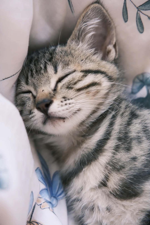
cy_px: 112
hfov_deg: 25.5
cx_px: 75
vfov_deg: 37.5
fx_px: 331
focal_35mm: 53
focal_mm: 35
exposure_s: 1/70
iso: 500
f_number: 4
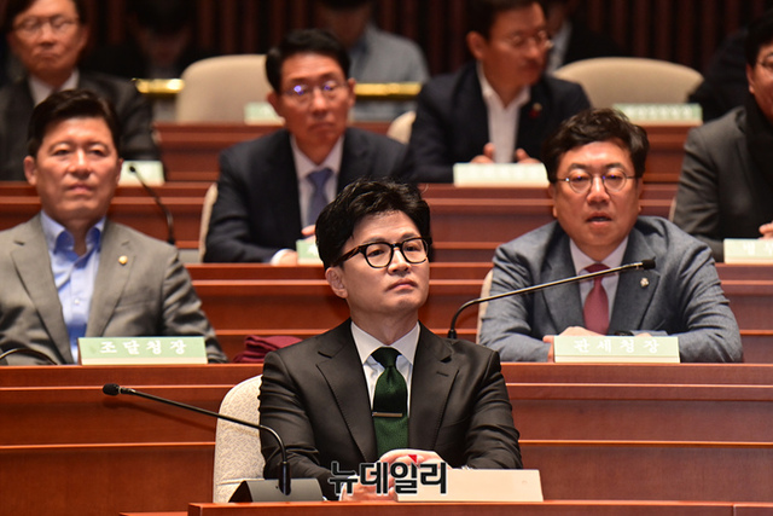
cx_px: 386
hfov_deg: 7.6
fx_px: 5798
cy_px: 258
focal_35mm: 270
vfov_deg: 5.1
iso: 3200
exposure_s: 1/250
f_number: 5.6
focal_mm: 270
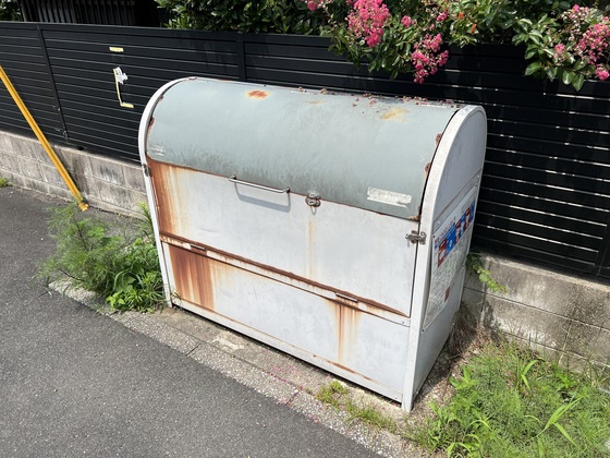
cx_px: 305
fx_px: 458
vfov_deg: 53.1
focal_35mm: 26
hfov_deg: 67.3
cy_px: 229
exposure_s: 1/3704
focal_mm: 5.7
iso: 50
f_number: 1.5
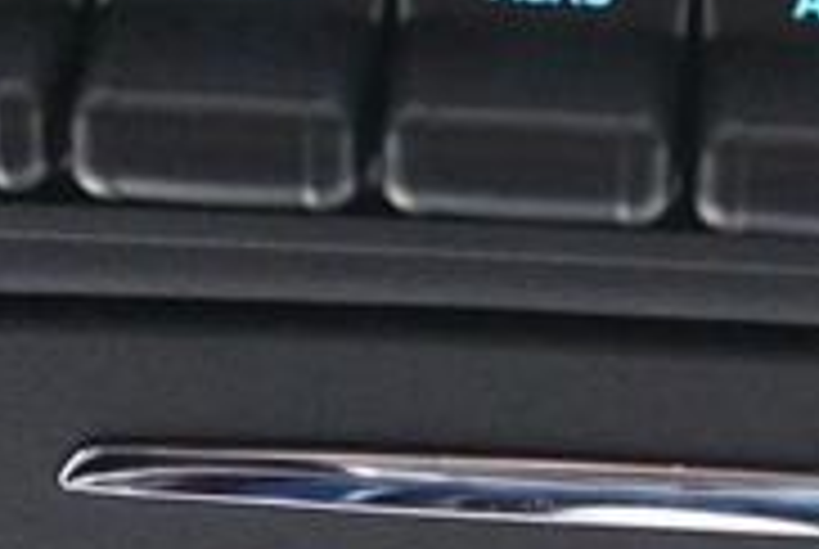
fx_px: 3076
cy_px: 886
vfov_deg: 9.8
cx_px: 634
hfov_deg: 15.1
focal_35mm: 135
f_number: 3.5
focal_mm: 16
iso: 6400
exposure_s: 1/60
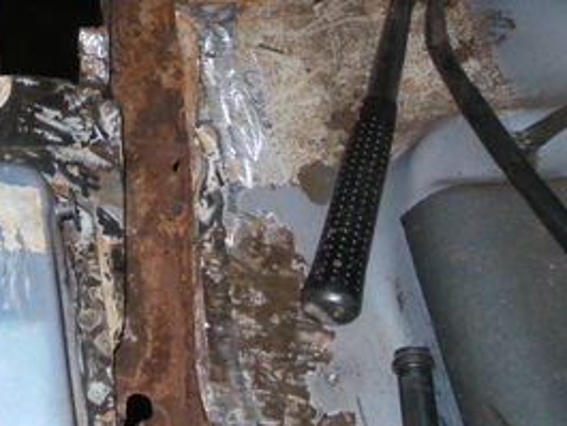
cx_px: 36
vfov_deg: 16.6
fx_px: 1426
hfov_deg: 21.9
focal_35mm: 87
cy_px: 0
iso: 125
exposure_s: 1/30
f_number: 3.5
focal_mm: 6.3
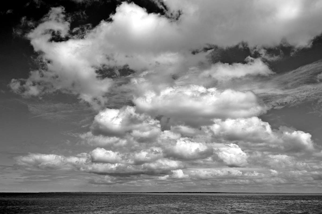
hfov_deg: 67.5
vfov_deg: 47.7
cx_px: 161
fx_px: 241
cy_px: 107
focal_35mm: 27
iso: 100
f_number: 7.1
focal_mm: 18
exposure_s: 1/2500
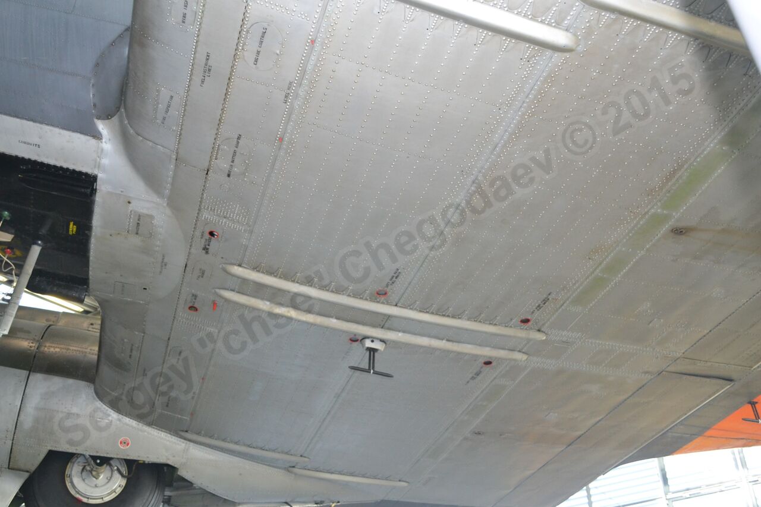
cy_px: 254
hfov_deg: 53.1
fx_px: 761
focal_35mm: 36
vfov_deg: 36.9
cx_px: 380
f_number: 4
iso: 1600
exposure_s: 1/60
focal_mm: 24
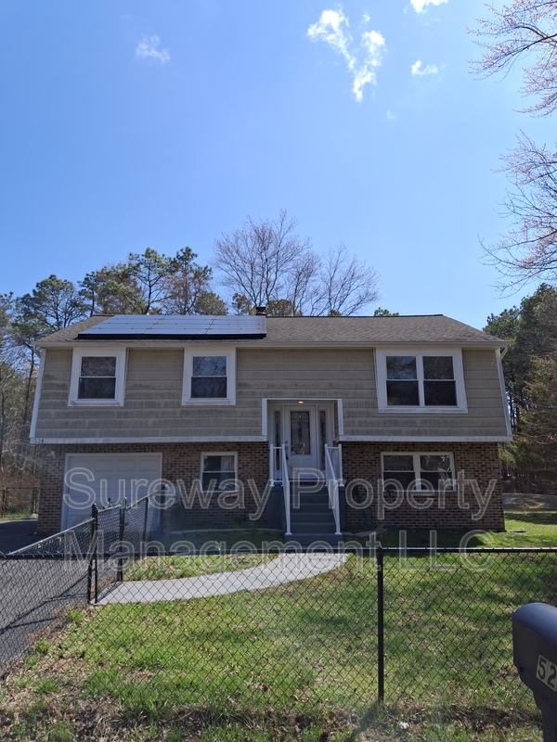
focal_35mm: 25
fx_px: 536
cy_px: 371
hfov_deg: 54.9
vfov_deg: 69.4
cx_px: 278
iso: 25
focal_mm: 4.69
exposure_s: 1/1570
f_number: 1.8
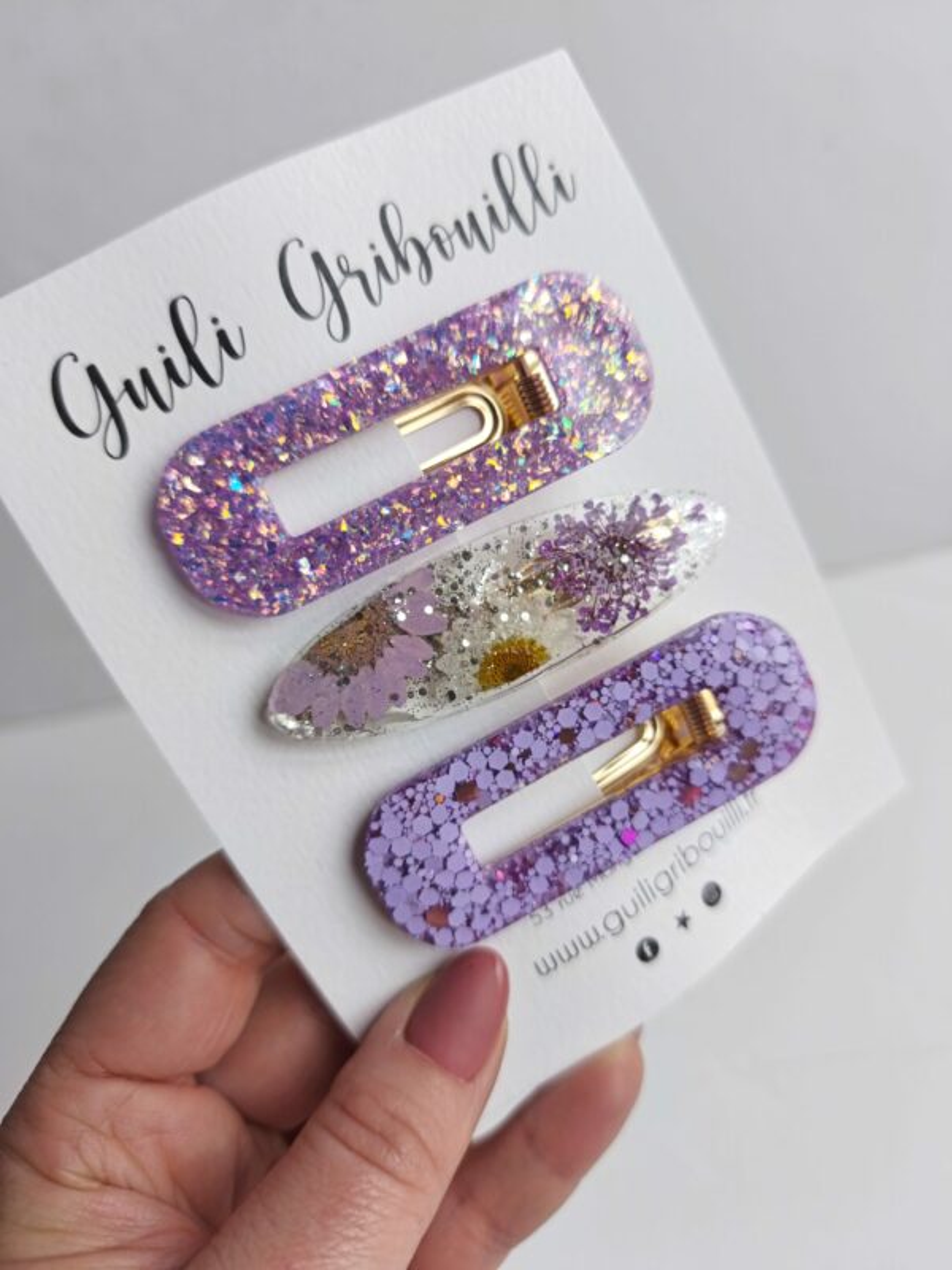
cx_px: 476
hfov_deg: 58.9
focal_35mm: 23
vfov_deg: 73.9
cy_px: 635
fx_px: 843
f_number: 1.65
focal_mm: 6.18
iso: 160
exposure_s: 1/100
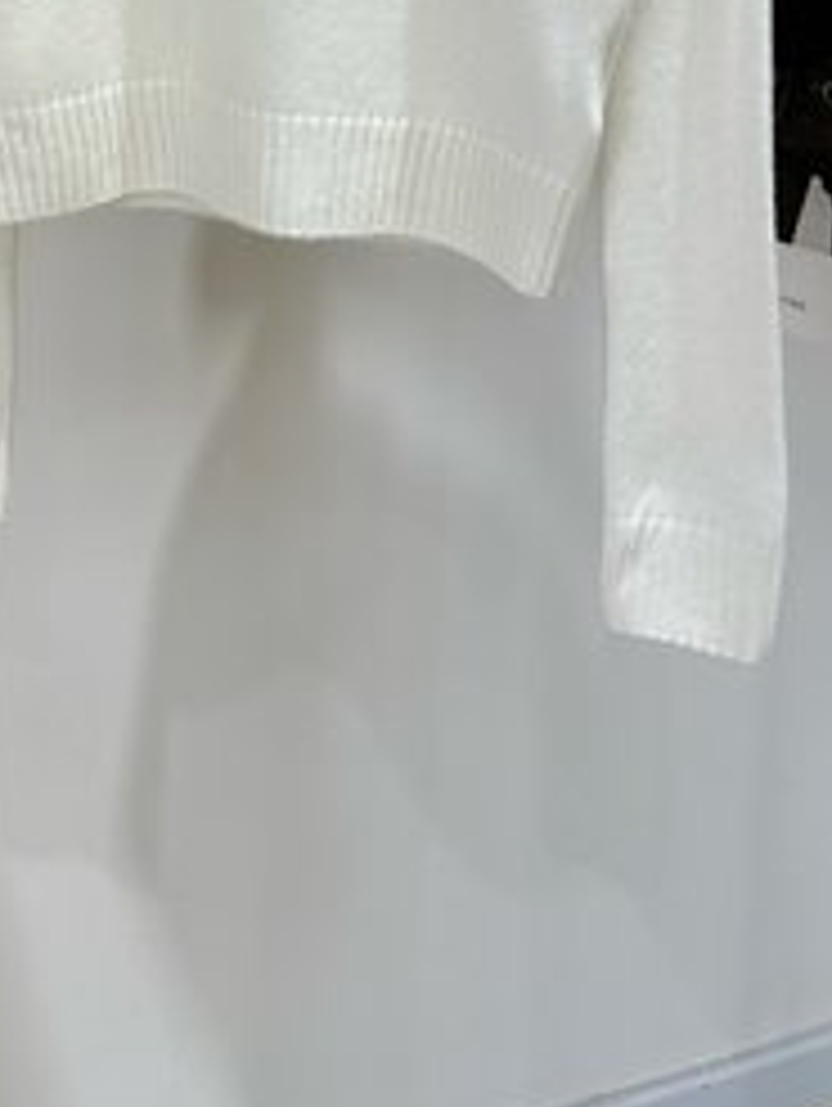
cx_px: 310
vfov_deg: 27.3
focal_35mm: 65
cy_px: -110
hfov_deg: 22.6
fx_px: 2079
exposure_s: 1/323
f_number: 1.78
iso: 80
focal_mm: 6.86
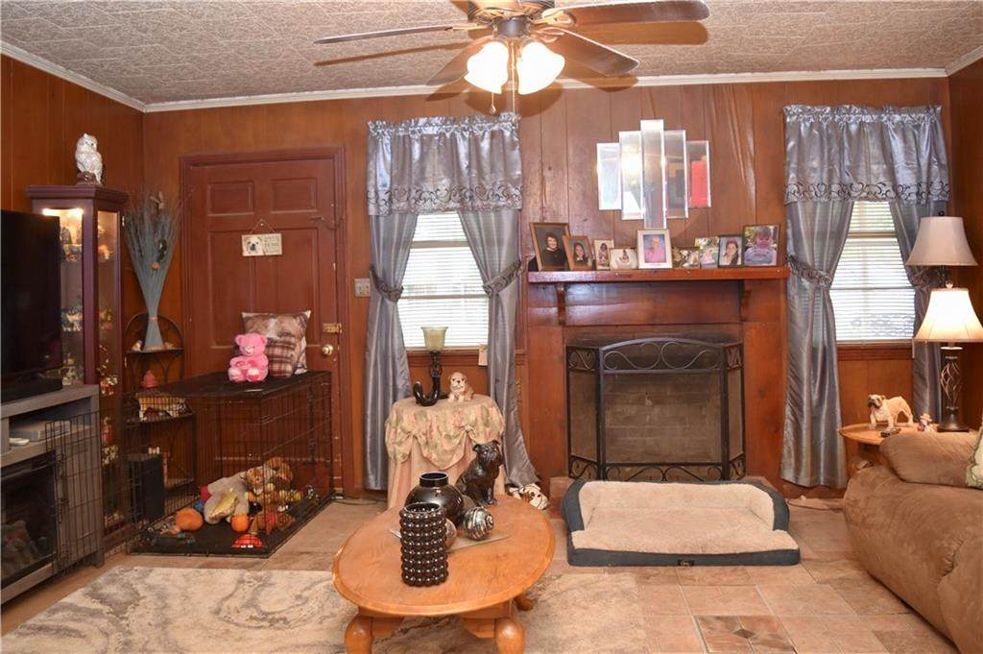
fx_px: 737
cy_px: 327
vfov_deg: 47.9
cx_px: 492
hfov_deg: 67.4
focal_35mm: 27
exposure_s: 1/60
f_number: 3.5
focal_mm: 18
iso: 1250
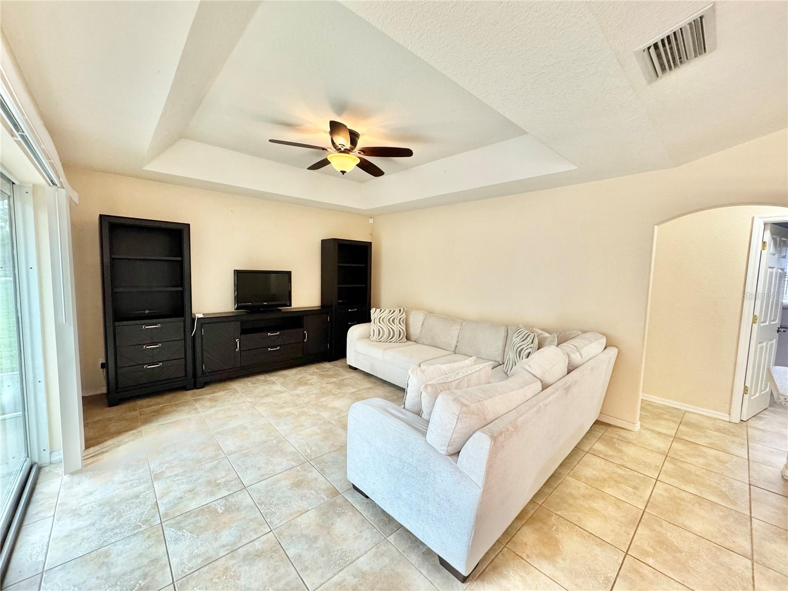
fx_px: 319
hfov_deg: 102.1
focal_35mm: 14
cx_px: 394
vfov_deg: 85.7
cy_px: 296
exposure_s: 1/60
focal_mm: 2.22
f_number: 2.2
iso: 400
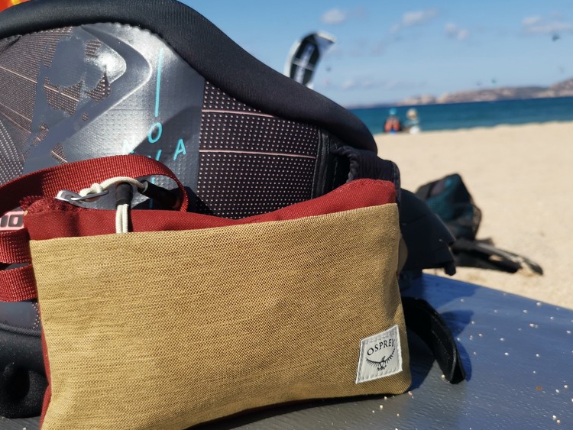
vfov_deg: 39.6
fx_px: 596
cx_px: 282
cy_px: 247
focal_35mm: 36
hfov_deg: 51.3
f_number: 1.8
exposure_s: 1/2525
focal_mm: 5.58
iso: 50
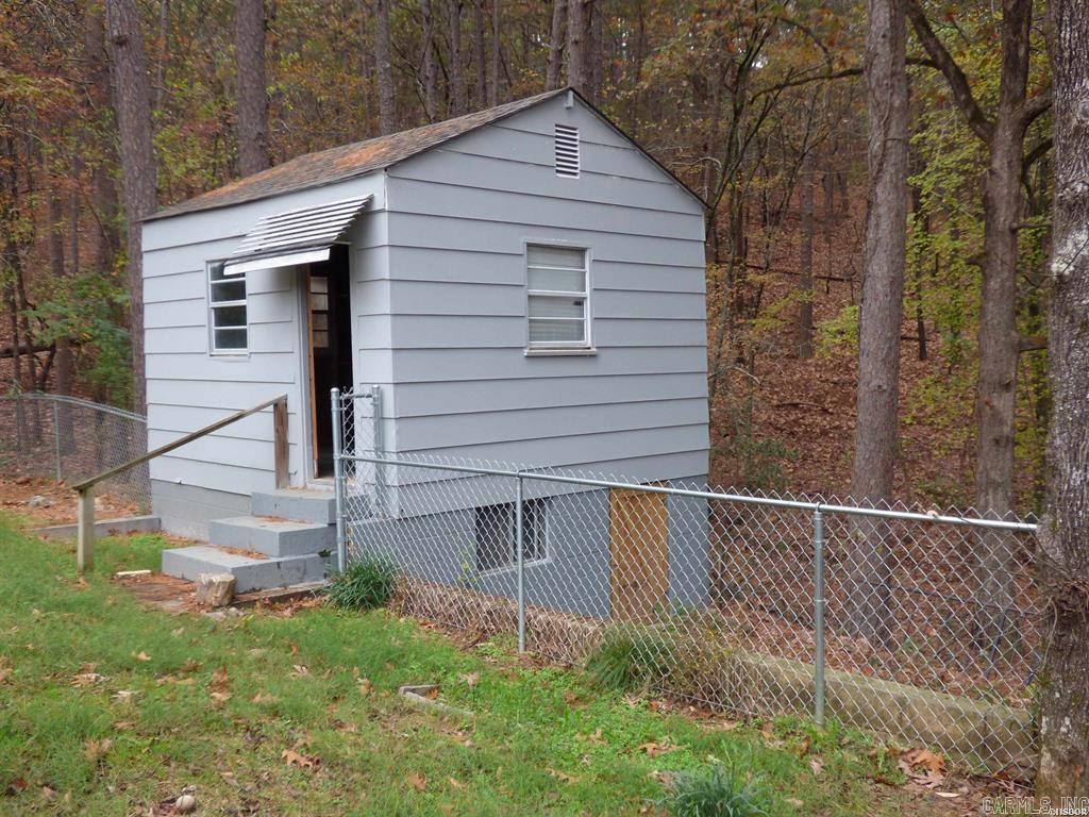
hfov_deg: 54.0
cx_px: 544
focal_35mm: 34
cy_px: 408
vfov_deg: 41.8
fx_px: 1070
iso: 100
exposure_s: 1/80
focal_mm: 5.97
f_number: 3.4
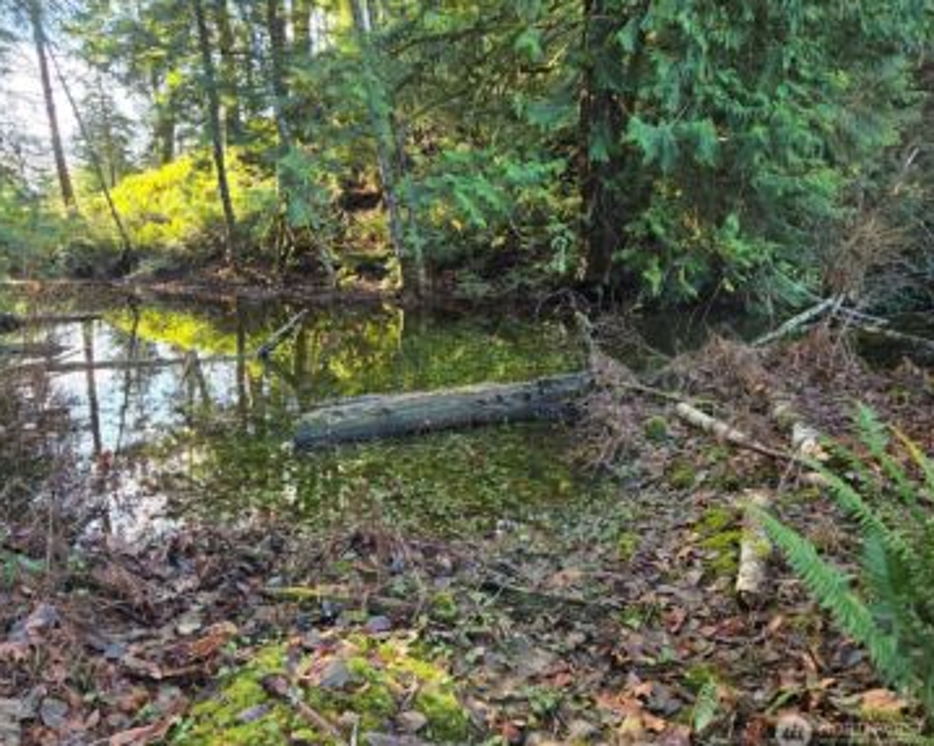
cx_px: 424
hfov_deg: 68.0
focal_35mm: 25
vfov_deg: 56.8
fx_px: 691
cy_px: 369
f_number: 1.8
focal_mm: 5.4
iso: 100
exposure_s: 1/180
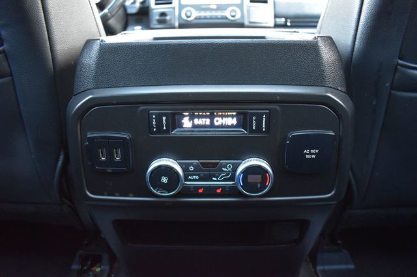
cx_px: 208
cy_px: 138
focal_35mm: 27
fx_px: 313
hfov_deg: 67.4
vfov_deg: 47.9
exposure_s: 1/13
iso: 1600
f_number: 3.5
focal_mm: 18
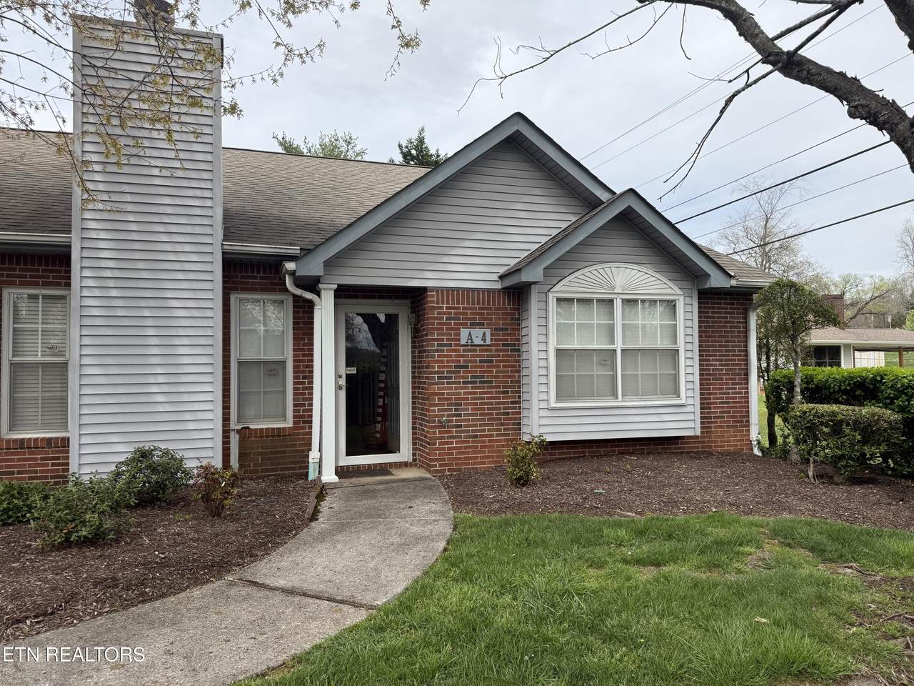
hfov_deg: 71.6
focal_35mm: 24
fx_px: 634
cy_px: 343
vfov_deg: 56.8
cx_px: 457
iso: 80
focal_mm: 6.76
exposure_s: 1/3145
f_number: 1.78
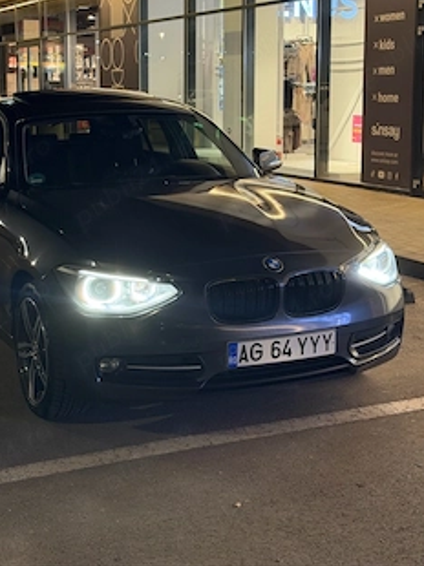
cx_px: 170
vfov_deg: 31.1
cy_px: 204
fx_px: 1014
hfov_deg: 23.6
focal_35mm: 62
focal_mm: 6.76
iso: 200
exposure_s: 1/50
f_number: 1.78
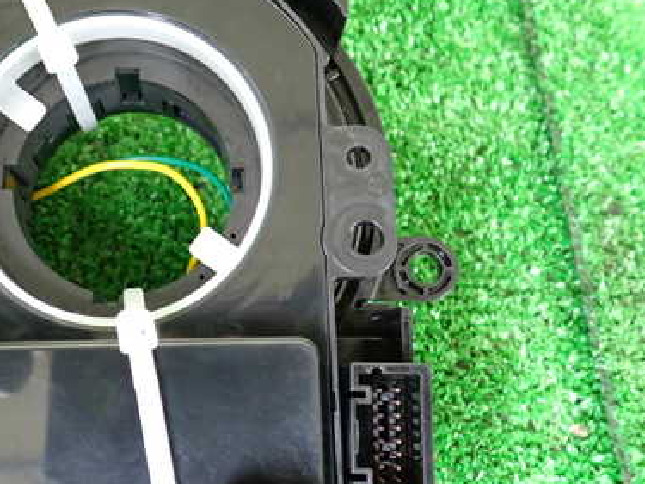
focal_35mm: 48
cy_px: 243
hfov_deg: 38.6
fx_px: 894
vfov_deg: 30.2
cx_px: 155
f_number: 2.3
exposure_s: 1/30
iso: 500
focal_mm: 5.4
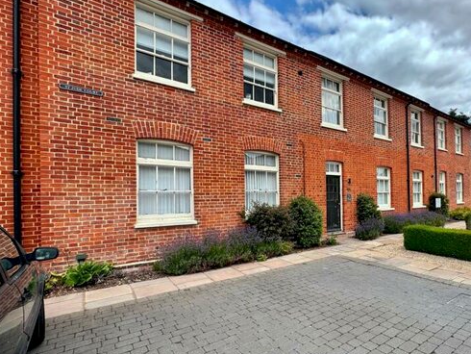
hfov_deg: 77.7
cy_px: 195
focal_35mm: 20
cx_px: 332
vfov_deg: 65.9
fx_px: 272
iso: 50
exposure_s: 1/754
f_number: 2.2
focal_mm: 2.22
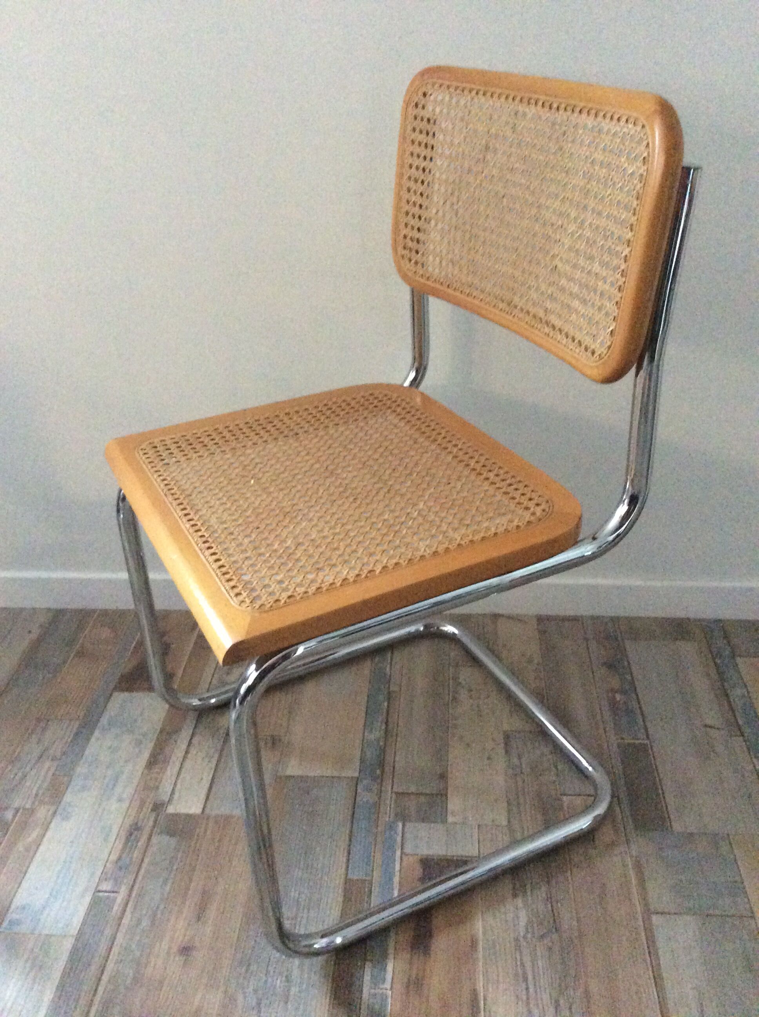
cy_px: 508
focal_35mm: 32
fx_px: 938
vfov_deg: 56.9
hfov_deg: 44.1
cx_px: 380
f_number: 2.4
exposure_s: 1/17
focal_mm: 3.3
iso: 500
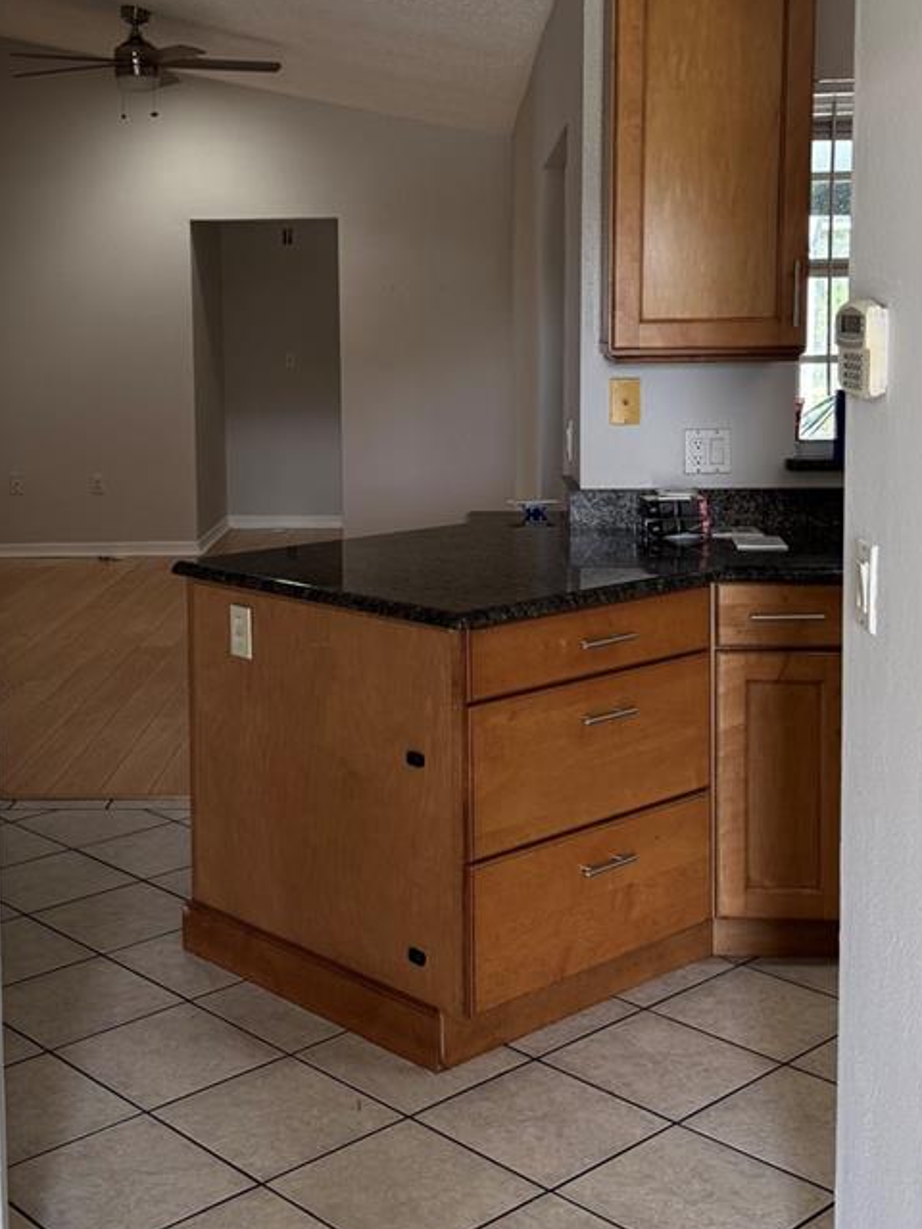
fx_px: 1598
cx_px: 367
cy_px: 465
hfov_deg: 32.1
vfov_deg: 41.8
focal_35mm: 45
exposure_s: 1/121
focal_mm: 6.76
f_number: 1.78
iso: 125
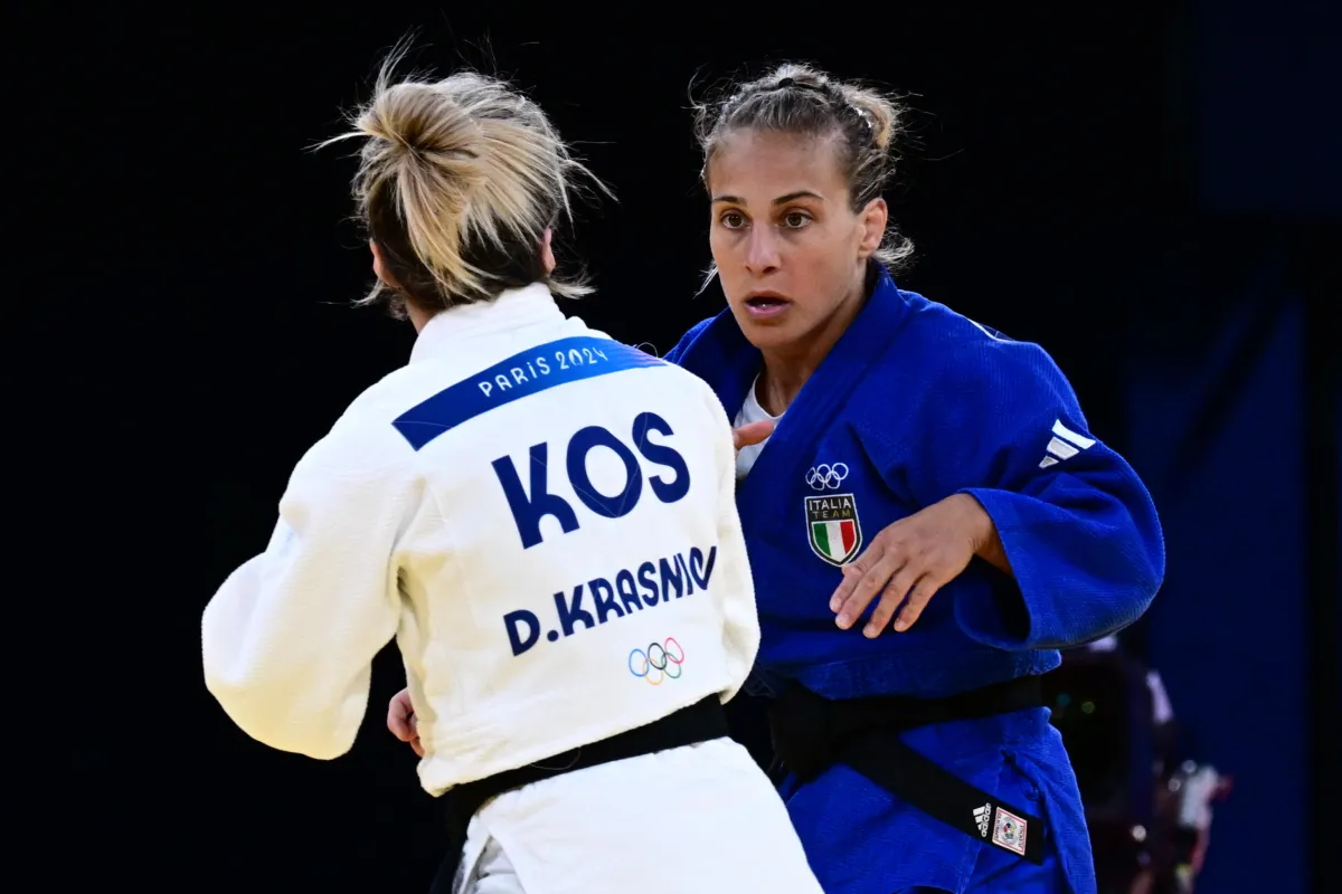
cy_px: 447
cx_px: 671
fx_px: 8200
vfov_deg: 6.2
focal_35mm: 220
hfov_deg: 9.4
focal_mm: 220
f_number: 6.3
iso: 3200
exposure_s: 1/1000
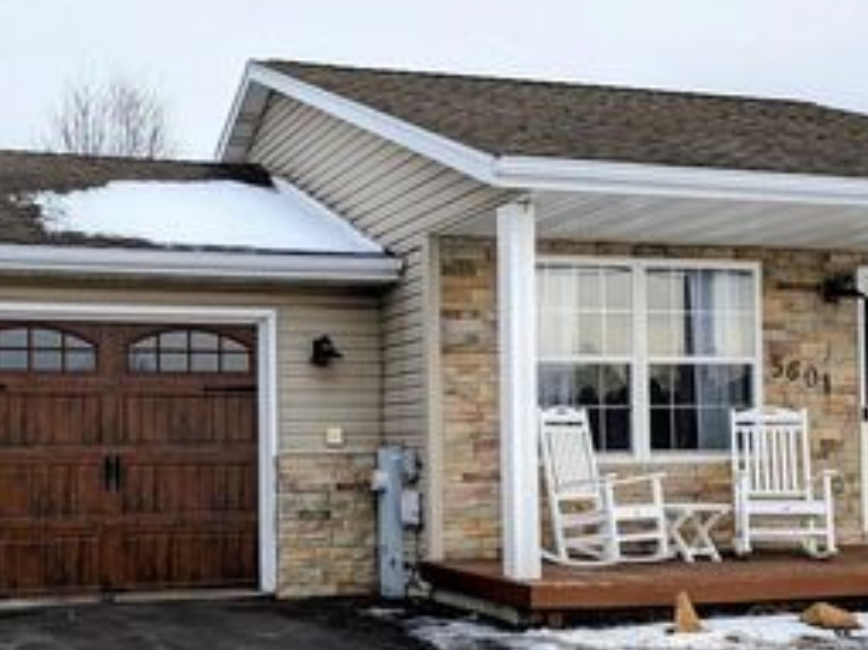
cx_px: 225
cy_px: 424
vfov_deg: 30.7
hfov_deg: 39.4
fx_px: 1178
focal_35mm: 47
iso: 19
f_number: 1.68
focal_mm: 6.9
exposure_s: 1/552
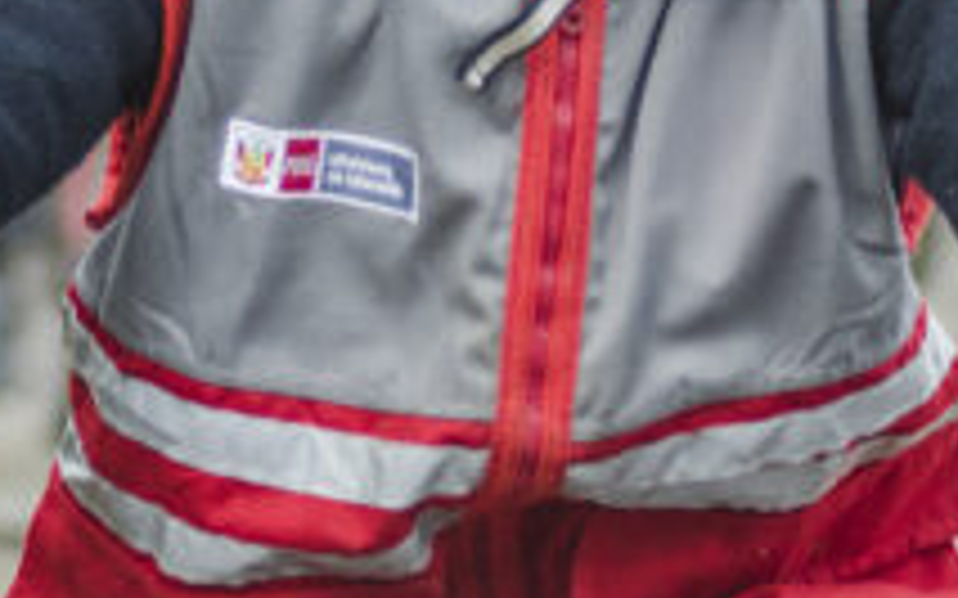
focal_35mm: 390
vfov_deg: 3.4
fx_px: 10180
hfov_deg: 5.4
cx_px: 533
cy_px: 16
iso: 500
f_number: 2.8
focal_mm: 80
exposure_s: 1/640
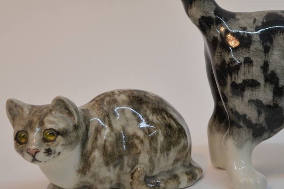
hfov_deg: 18.1
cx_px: 239
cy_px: 62
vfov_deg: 12.2
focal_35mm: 112
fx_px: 883
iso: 320
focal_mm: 38
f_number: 5.6
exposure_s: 1/60
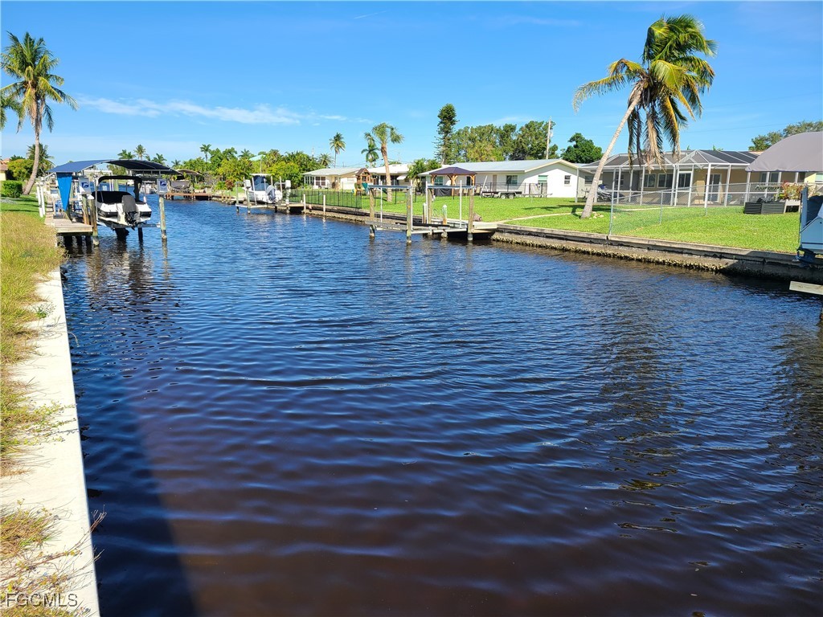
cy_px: 308
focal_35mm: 26
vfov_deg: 53.1
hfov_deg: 67.3
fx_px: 618
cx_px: 412
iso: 40
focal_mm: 5.4
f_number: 1.8
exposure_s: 1/1601
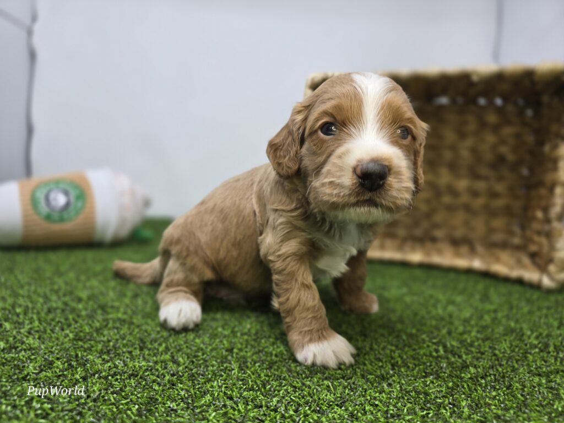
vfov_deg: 58.9
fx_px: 375
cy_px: 212
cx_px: 282
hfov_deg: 73.9
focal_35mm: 23
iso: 50
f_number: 1.7
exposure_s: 1/120
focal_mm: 6.3
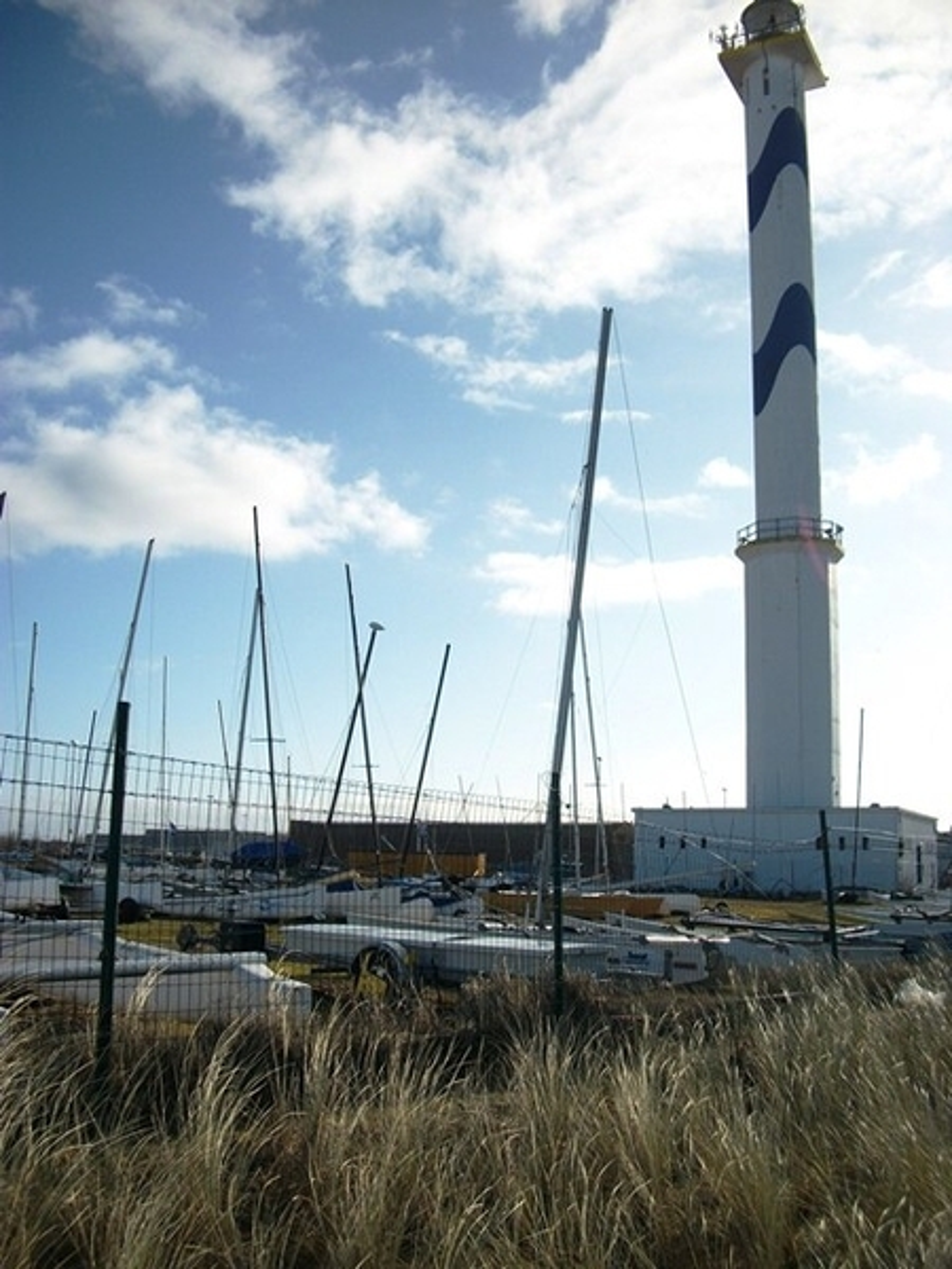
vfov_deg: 56.8
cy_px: 634
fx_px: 1173
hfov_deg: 44.2
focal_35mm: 32
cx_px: 476
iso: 80
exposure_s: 1/200
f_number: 8.8
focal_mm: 5.7
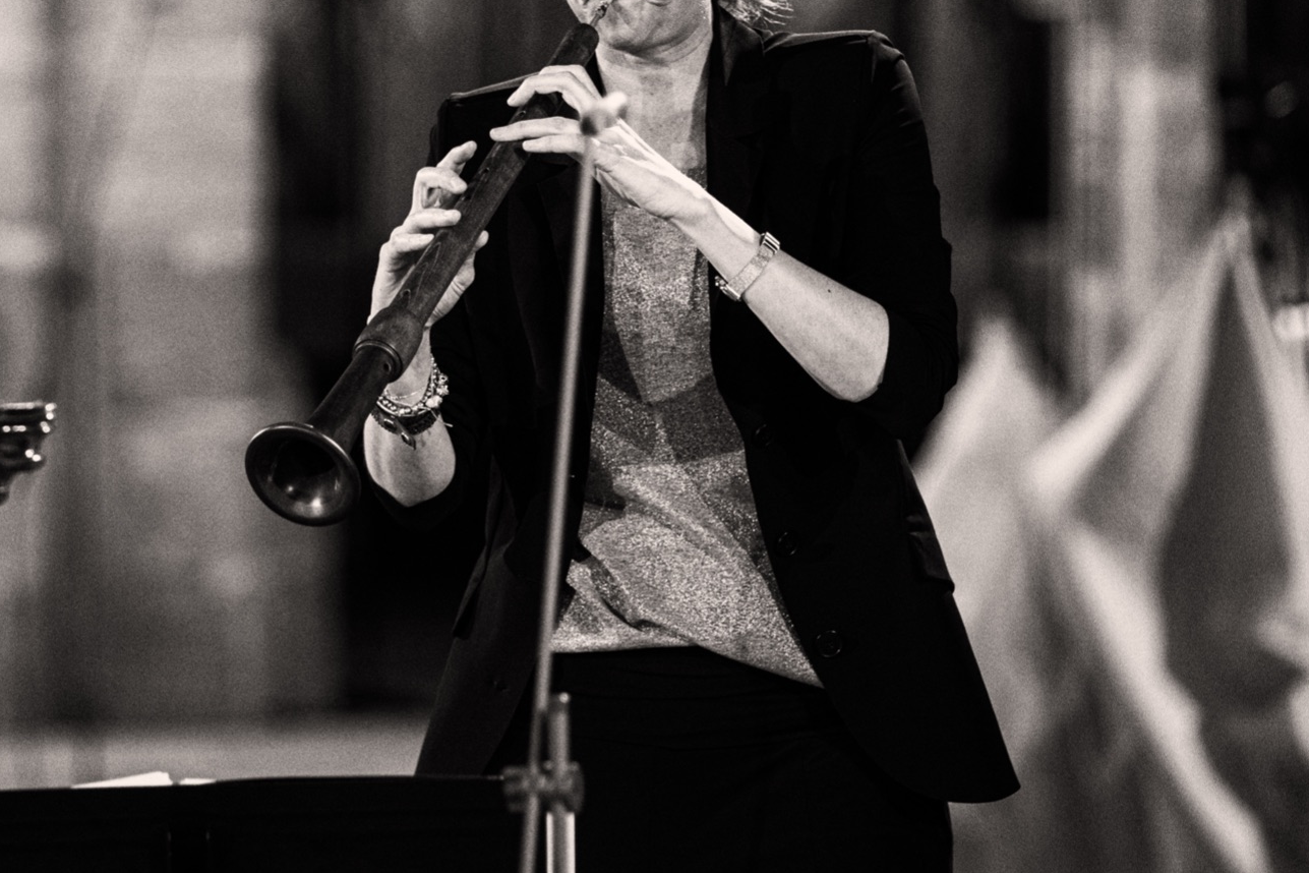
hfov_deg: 5.0
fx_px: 15009
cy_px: 243
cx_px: 541
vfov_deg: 3.3
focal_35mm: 413
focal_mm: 173
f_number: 2.8
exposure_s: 1/320
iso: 1600
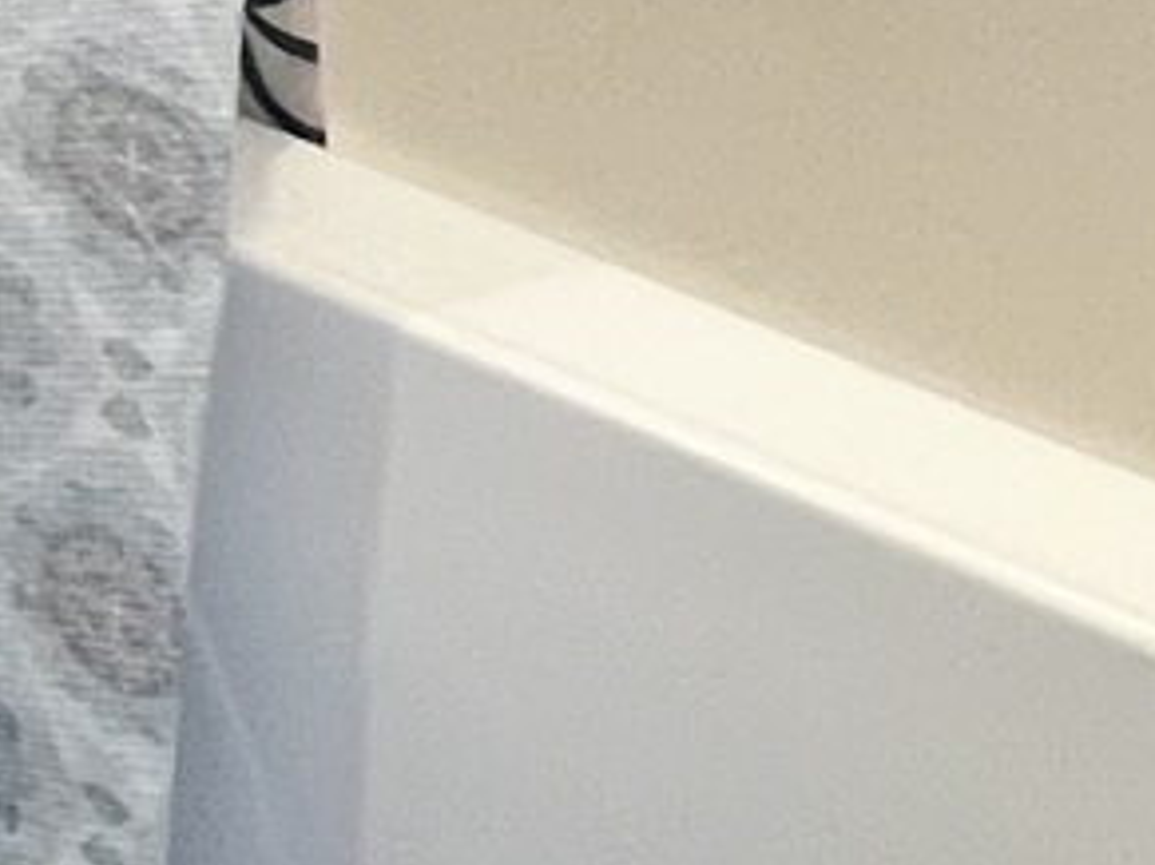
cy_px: -1512
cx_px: -1084
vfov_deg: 10.9
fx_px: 3435
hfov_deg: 15.6
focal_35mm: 103
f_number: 1.8
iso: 250
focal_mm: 1.57
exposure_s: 1/60
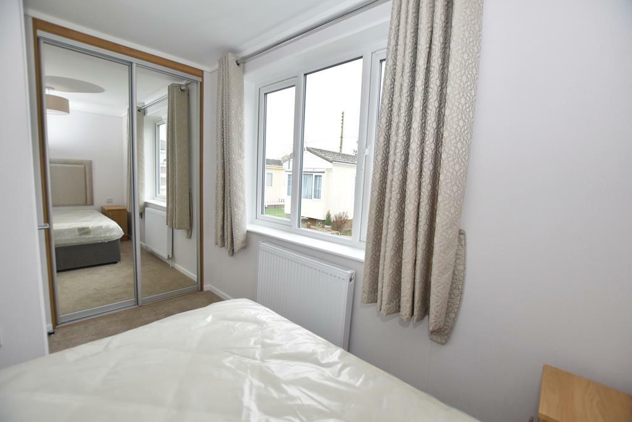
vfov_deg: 77.3
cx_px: 316
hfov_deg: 100.4
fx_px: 263
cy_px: 211
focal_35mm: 15
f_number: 3.5
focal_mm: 10
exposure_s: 1/250
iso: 400
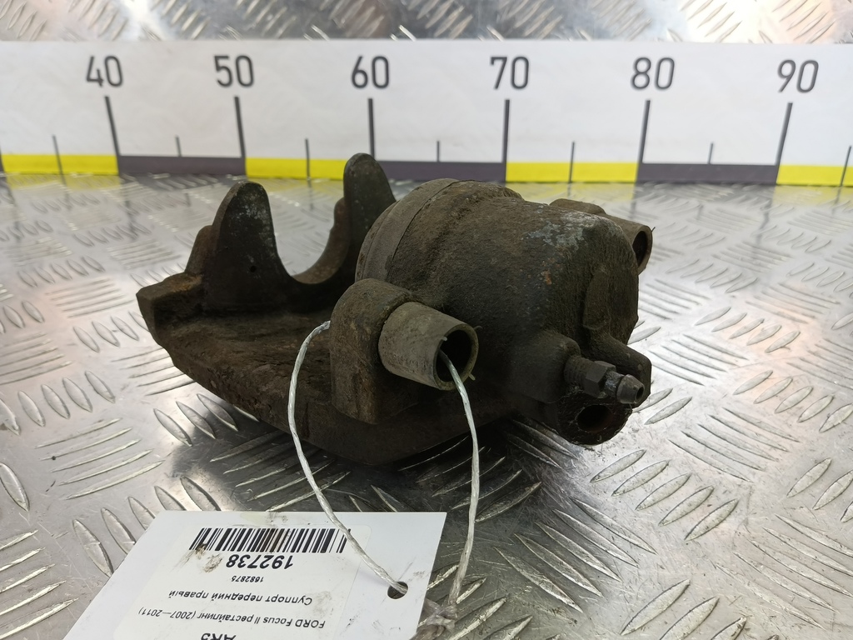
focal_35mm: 23
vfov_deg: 58.9
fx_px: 567
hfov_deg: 73.9
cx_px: 426
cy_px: 320
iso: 99
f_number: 1.6
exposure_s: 1/50
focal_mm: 4.11
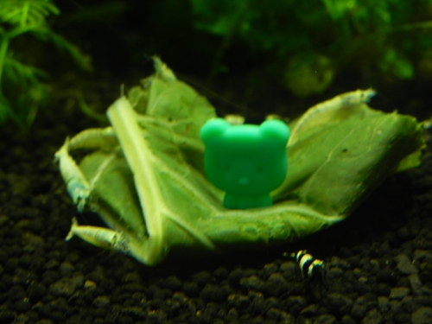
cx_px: 216
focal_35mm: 105
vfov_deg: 14.1
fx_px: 1310
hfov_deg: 18.7
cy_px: 162
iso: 200
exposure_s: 1/22.2
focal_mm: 18.8
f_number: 4
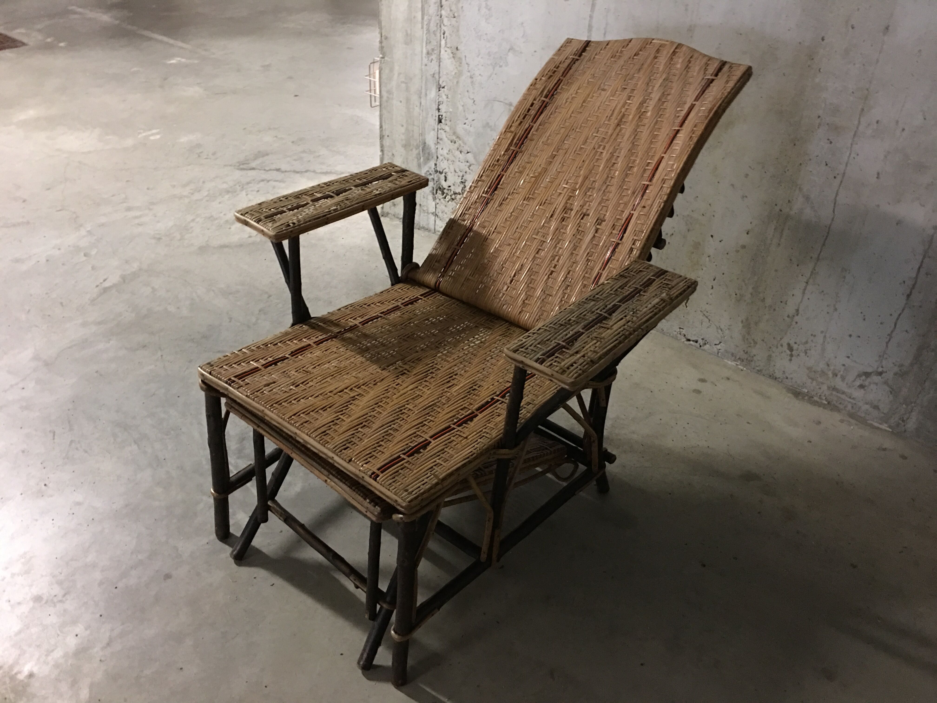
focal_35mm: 29
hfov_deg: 61.7
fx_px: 785
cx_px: 468
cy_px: 352
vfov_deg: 48.2
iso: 125
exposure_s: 1/4
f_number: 2.2
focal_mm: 4.15
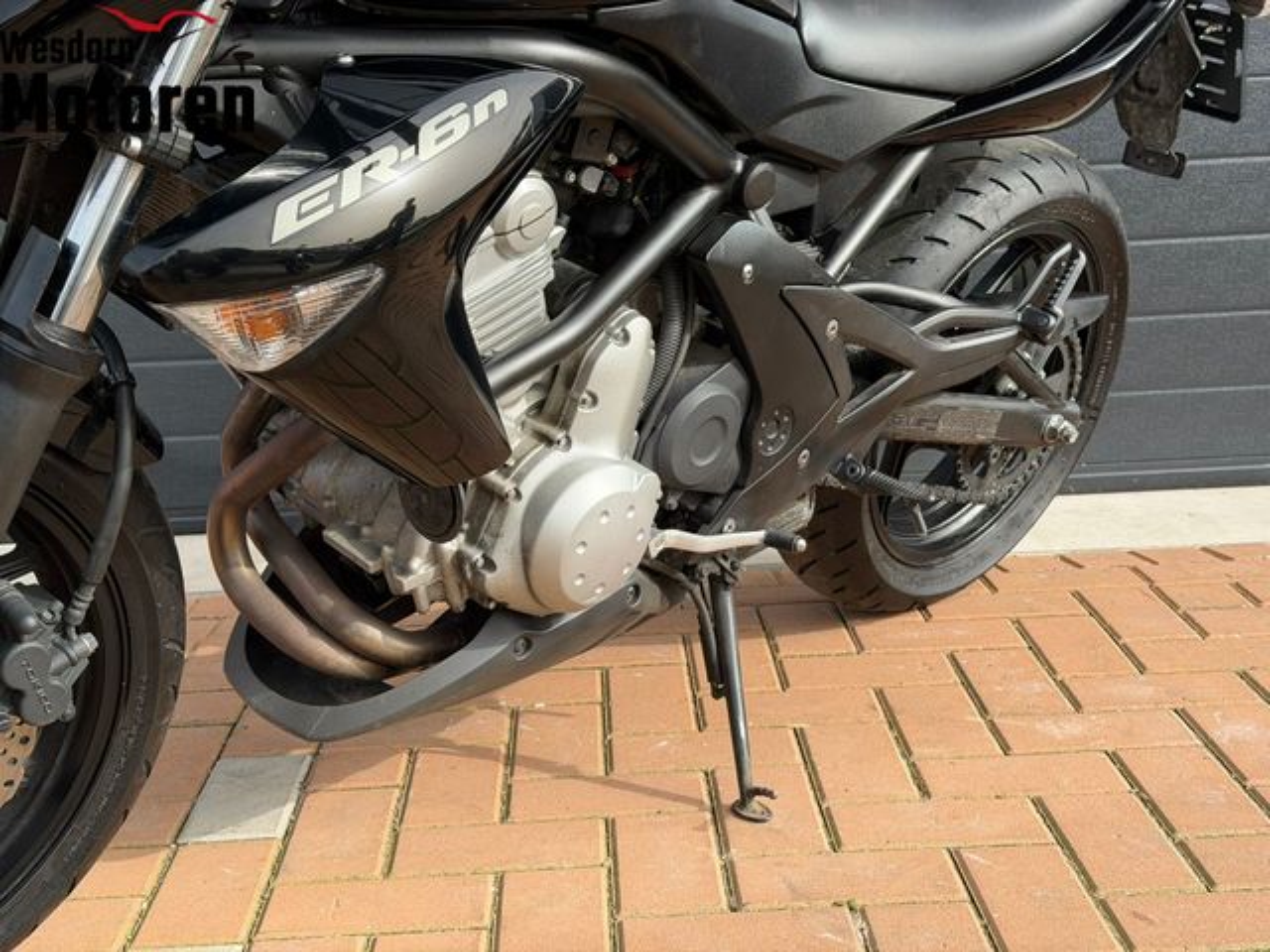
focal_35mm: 48
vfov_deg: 30.3
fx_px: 1761
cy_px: 476
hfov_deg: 39.7
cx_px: 635
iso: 80
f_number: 1.78
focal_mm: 6.76
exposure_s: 1/1456
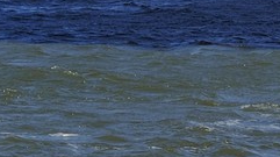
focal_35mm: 571
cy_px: -448
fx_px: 4235
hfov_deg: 3.7
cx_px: -508
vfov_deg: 2.1
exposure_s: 1/200
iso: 200
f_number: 13
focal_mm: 82
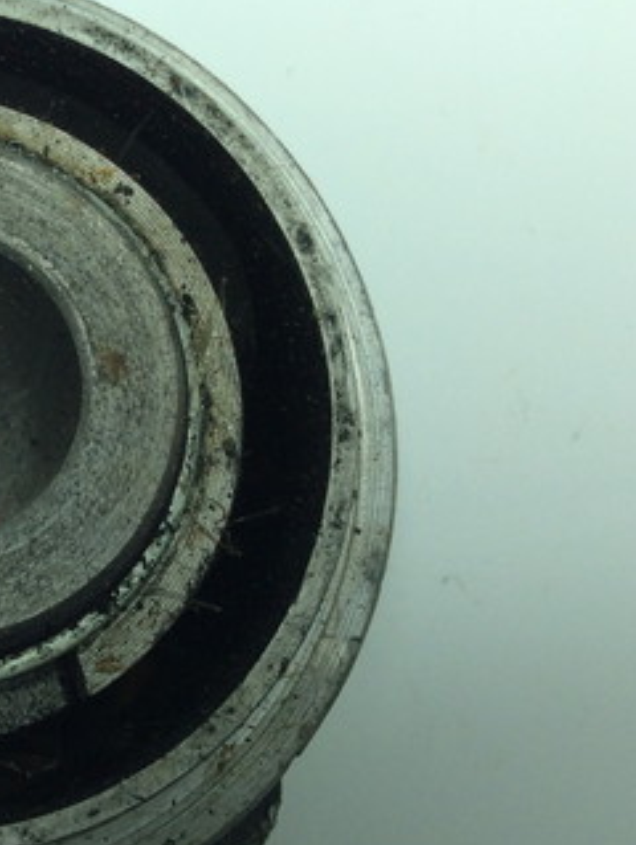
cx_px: -127
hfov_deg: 22.5
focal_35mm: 60
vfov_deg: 32.1
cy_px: 432
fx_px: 1467
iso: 32
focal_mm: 3.3
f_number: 2.4
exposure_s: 1/304
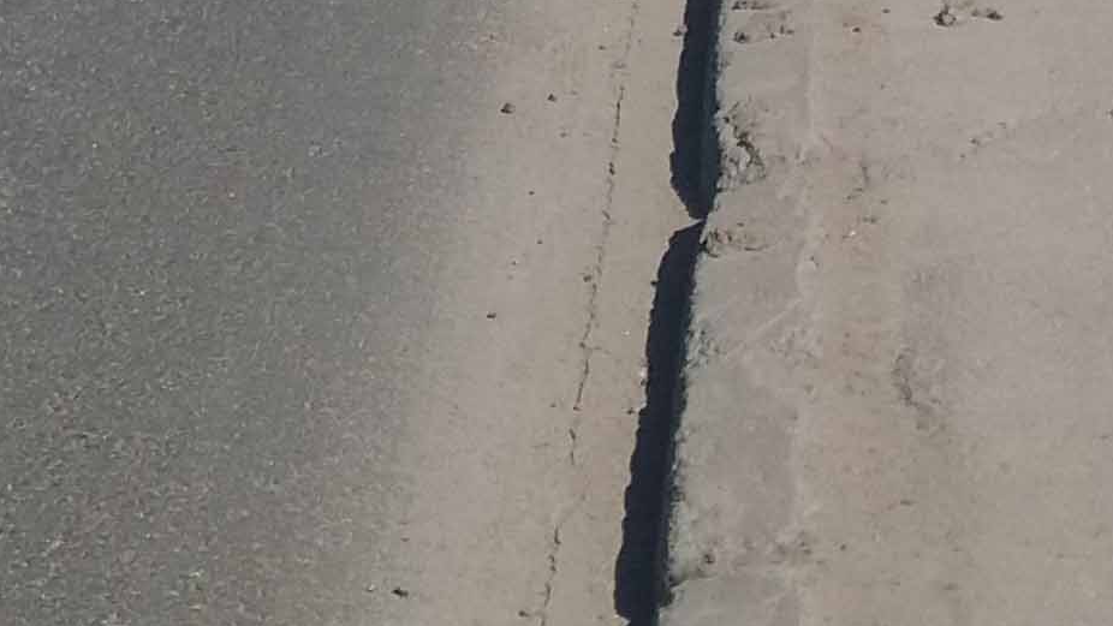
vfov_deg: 7.8
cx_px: -331
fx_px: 4014
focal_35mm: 136
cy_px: -1222
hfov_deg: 15.1
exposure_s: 1/2036
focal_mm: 3.7
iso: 64
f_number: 1.9
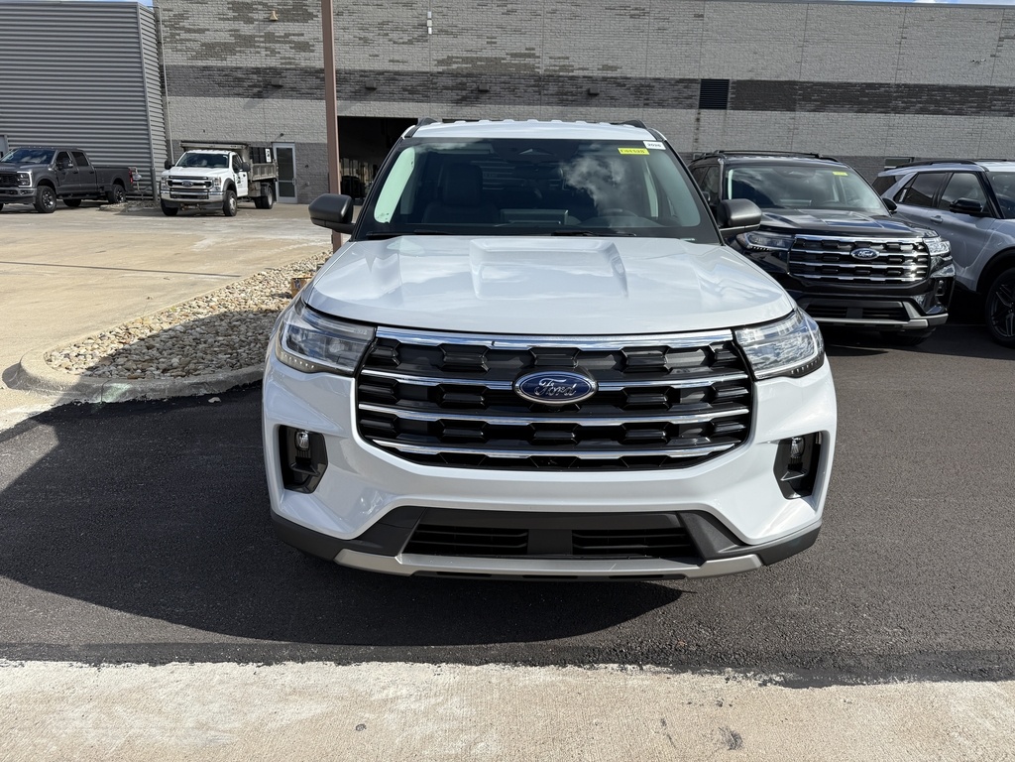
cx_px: 508
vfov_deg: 56.8
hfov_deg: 71.6
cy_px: 381
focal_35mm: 24
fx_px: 704
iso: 80
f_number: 1.78
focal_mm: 6.76
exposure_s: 1/3759
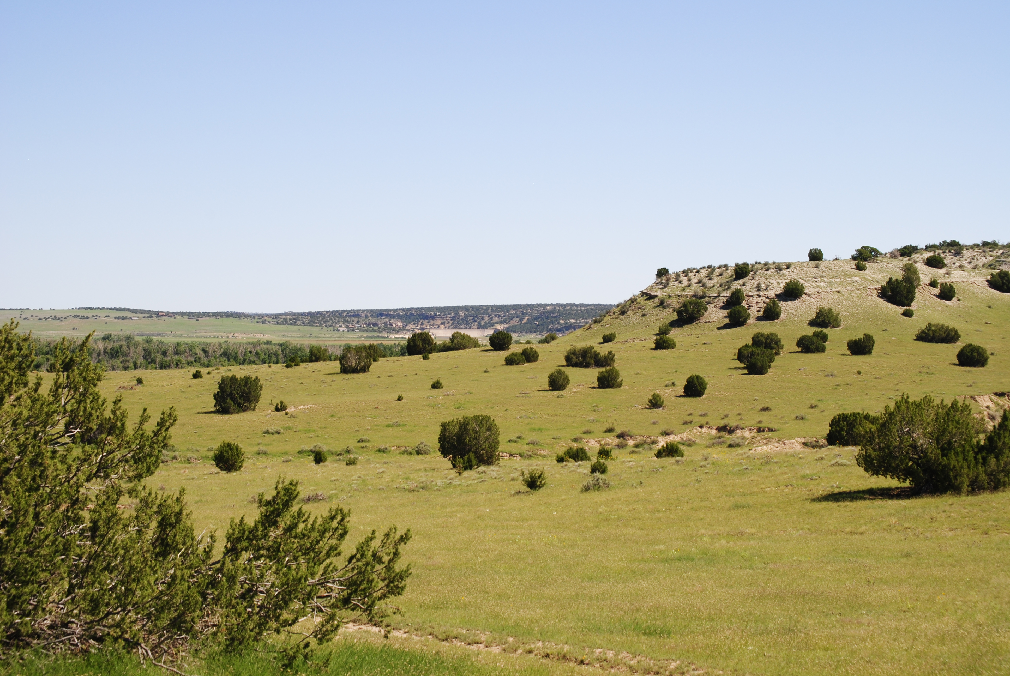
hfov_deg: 24.6
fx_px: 2317
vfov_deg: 16.6
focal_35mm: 82
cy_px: 338
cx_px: 505
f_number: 10
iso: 160
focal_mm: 55
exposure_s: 1/250
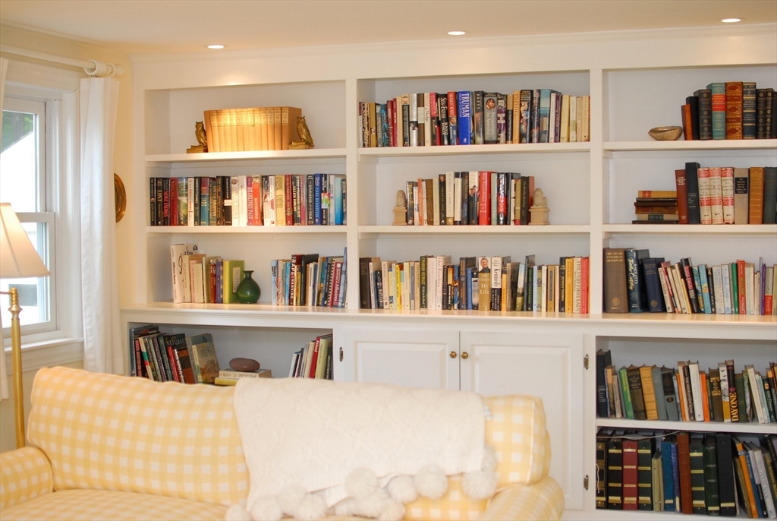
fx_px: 1135
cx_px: 388
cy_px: 260
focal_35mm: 52
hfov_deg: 37.8
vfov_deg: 25.8
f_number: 2.5
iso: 400
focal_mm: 35
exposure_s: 1/125
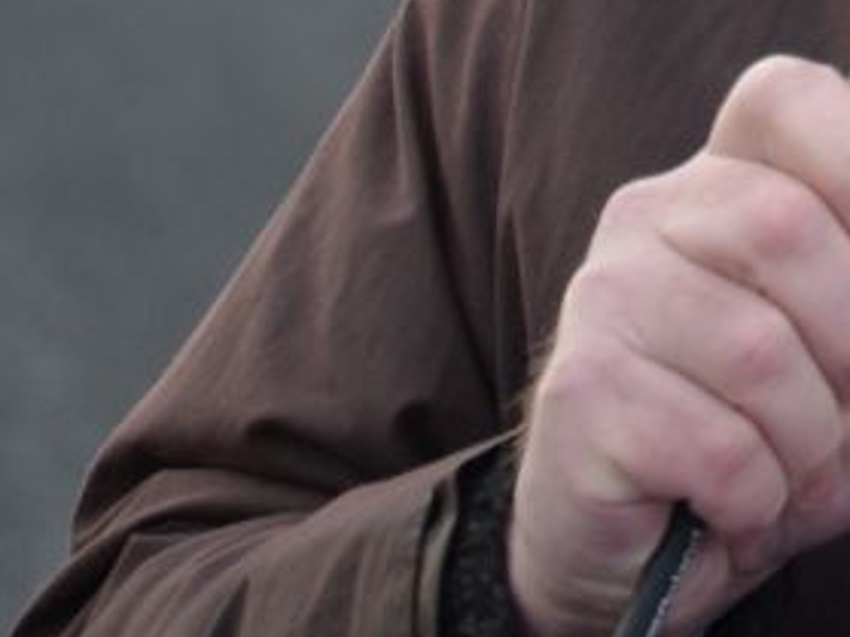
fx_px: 15956
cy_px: -413
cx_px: 1142
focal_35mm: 650
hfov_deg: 3.0
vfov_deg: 2.3
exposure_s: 1/250
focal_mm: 105
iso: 500
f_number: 5.6
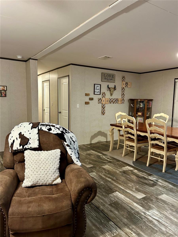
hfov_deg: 53.1
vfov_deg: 67.3
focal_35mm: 26
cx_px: 89
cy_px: 118
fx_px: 178
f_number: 1.5
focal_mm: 5.7
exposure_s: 1/60
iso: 500
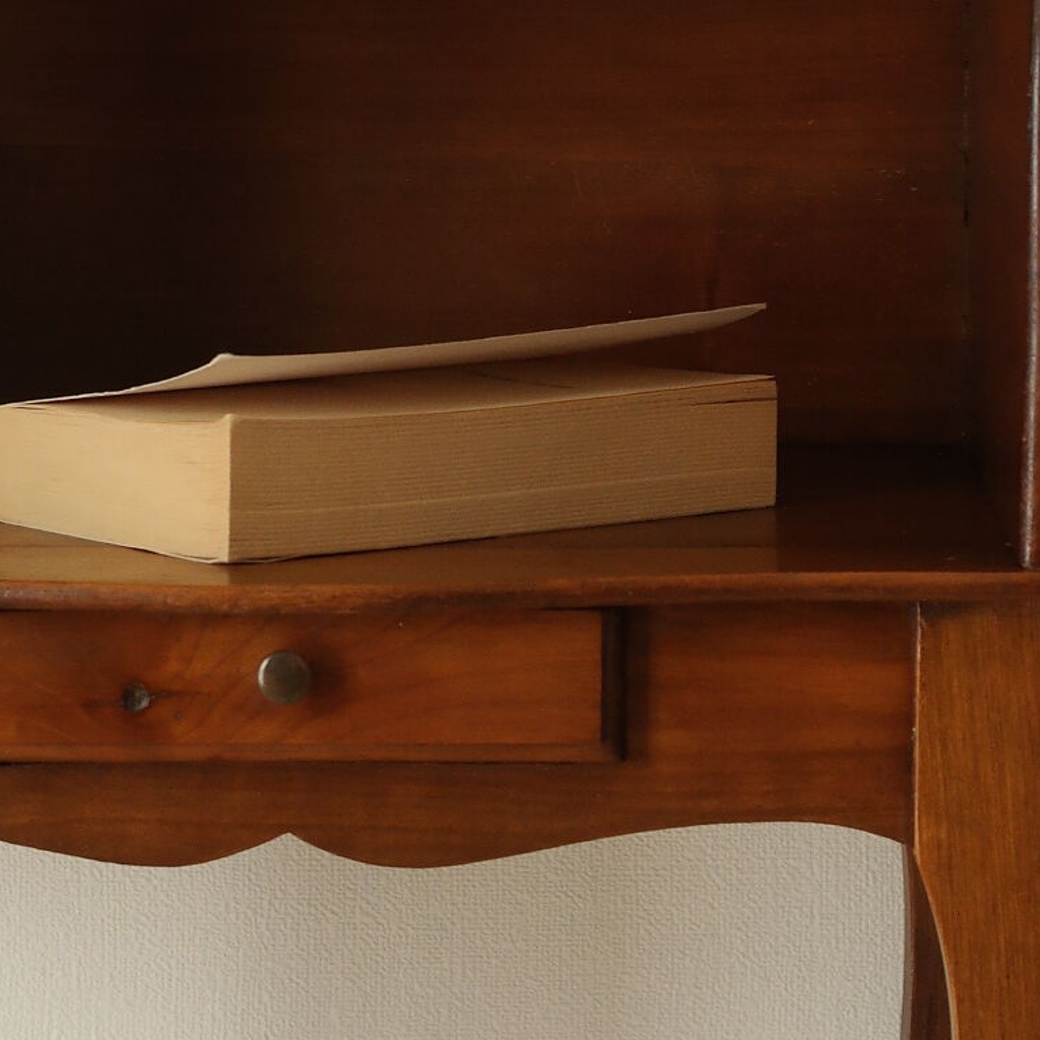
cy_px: 422
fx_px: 6526
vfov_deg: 9.1
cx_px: 308
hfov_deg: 9.1
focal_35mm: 192
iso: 400
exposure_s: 1/25
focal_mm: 38
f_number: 5.6
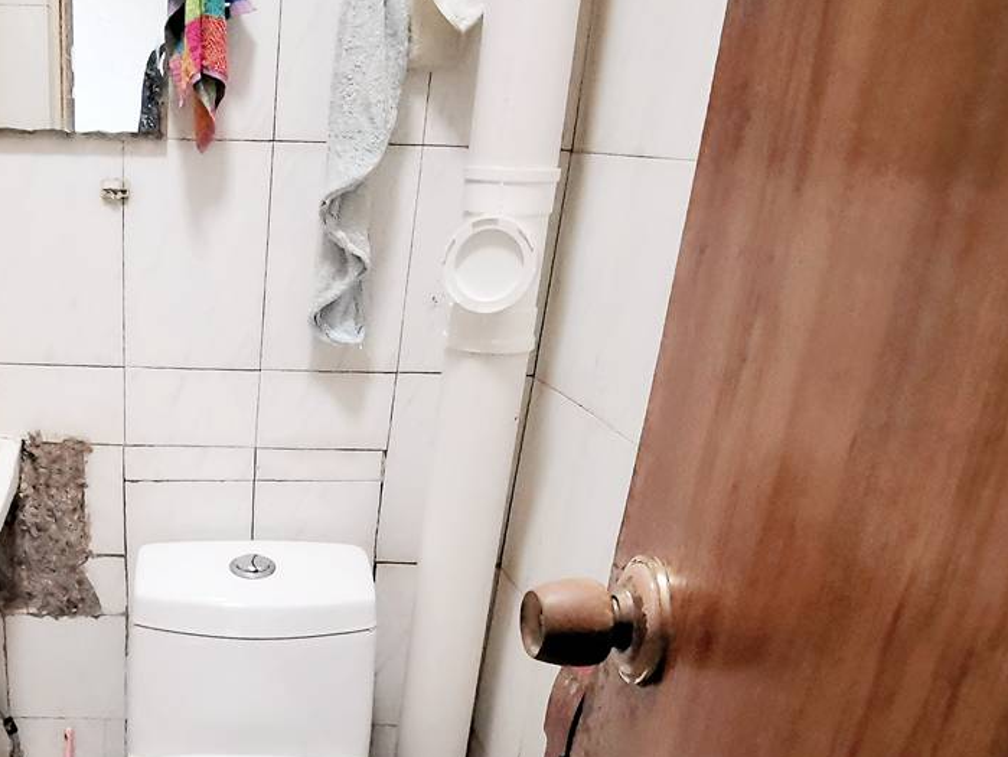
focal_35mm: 35
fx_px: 1020
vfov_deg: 38.8
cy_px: 632
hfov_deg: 49.3
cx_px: 192
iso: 1600
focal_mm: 2.26
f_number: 2.2
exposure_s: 1/20
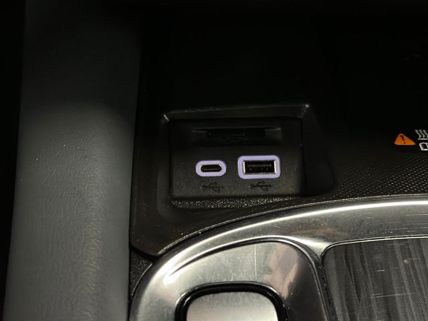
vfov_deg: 30.3
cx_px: 214
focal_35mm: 48
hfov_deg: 39.7
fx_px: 593
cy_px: 160
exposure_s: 1/20
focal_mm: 6.86
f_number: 1.78
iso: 1000
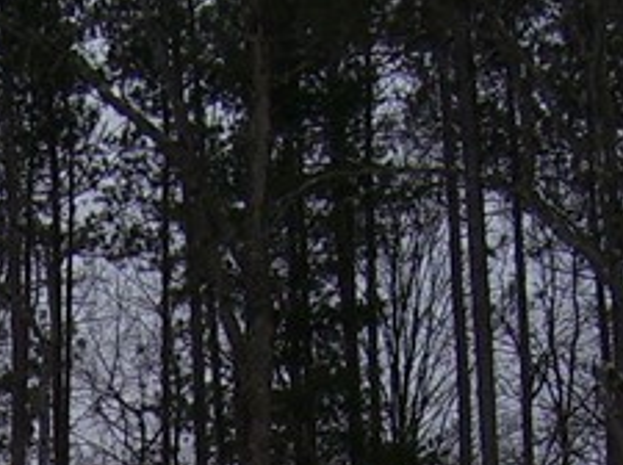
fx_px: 2785
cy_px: 994
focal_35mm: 155
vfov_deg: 8.9
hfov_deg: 12.5
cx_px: -80
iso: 80
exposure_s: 1/750
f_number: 4.8
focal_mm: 5.6
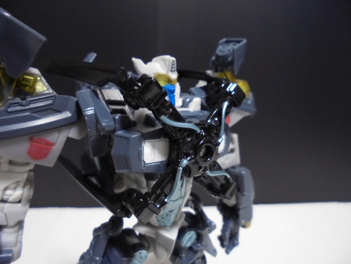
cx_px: 176
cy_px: 132
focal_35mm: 26
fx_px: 264
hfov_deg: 67.3
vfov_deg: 53.1
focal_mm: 4.6
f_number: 3.5
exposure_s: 1/6
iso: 400
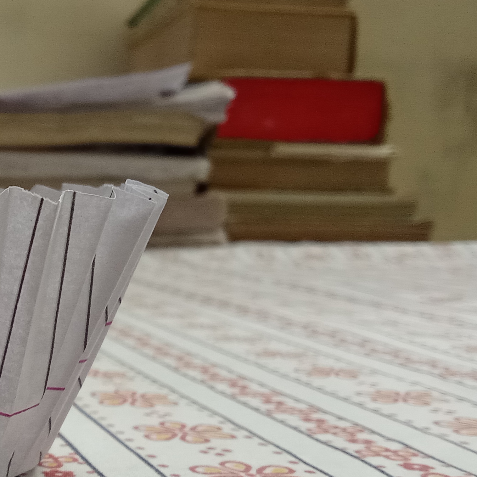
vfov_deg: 28.3
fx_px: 935
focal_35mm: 60
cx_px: -90
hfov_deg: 25.7
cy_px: 348
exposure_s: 1/33.3
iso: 400
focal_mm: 2.78
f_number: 2
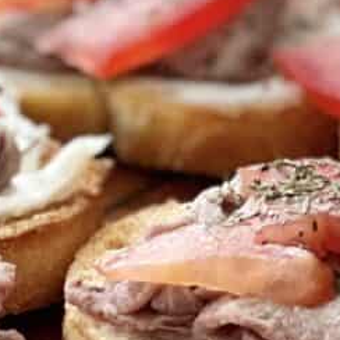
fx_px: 6356
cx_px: 184
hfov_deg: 3.1
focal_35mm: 572
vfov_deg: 3.1
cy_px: -142
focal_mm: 9
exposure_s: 1/120
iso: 160
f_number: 2.8
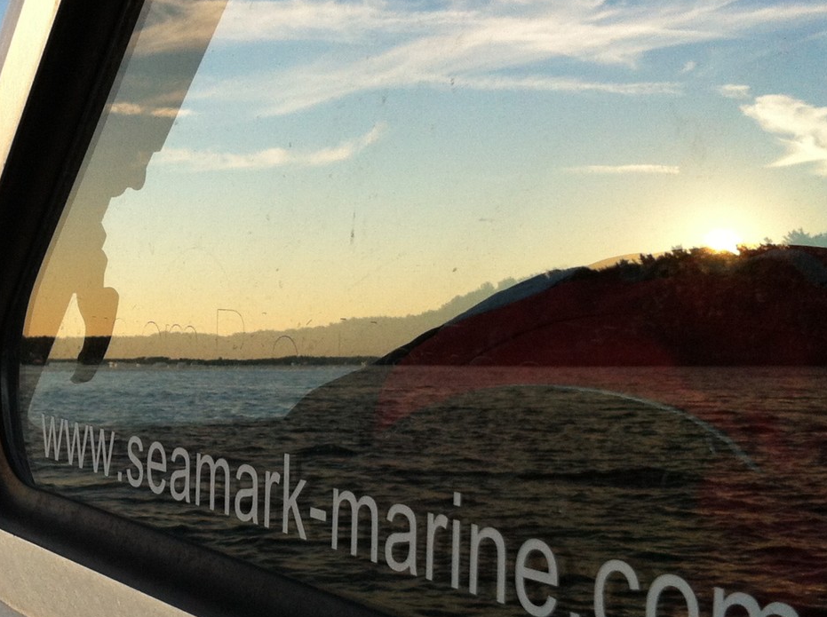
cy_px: 343
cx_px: 169
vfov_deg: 19.1
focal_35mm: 77
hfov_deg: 25.0
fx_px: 1837
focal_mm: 3.85
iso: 80
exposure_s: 1/628
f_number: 2.8
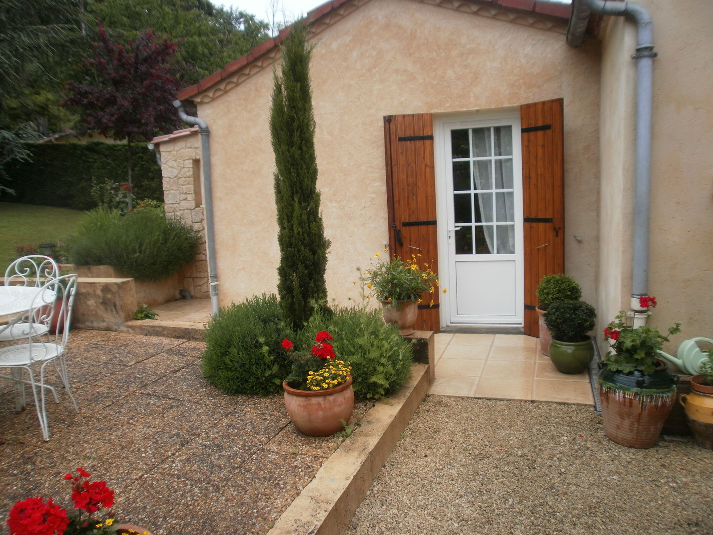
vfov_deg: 53.1
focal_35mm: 26
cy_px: 268
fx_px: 536
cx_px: 356
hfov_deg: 67.3
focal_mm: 4.65
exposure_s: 1/400
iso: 100
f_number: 2.6
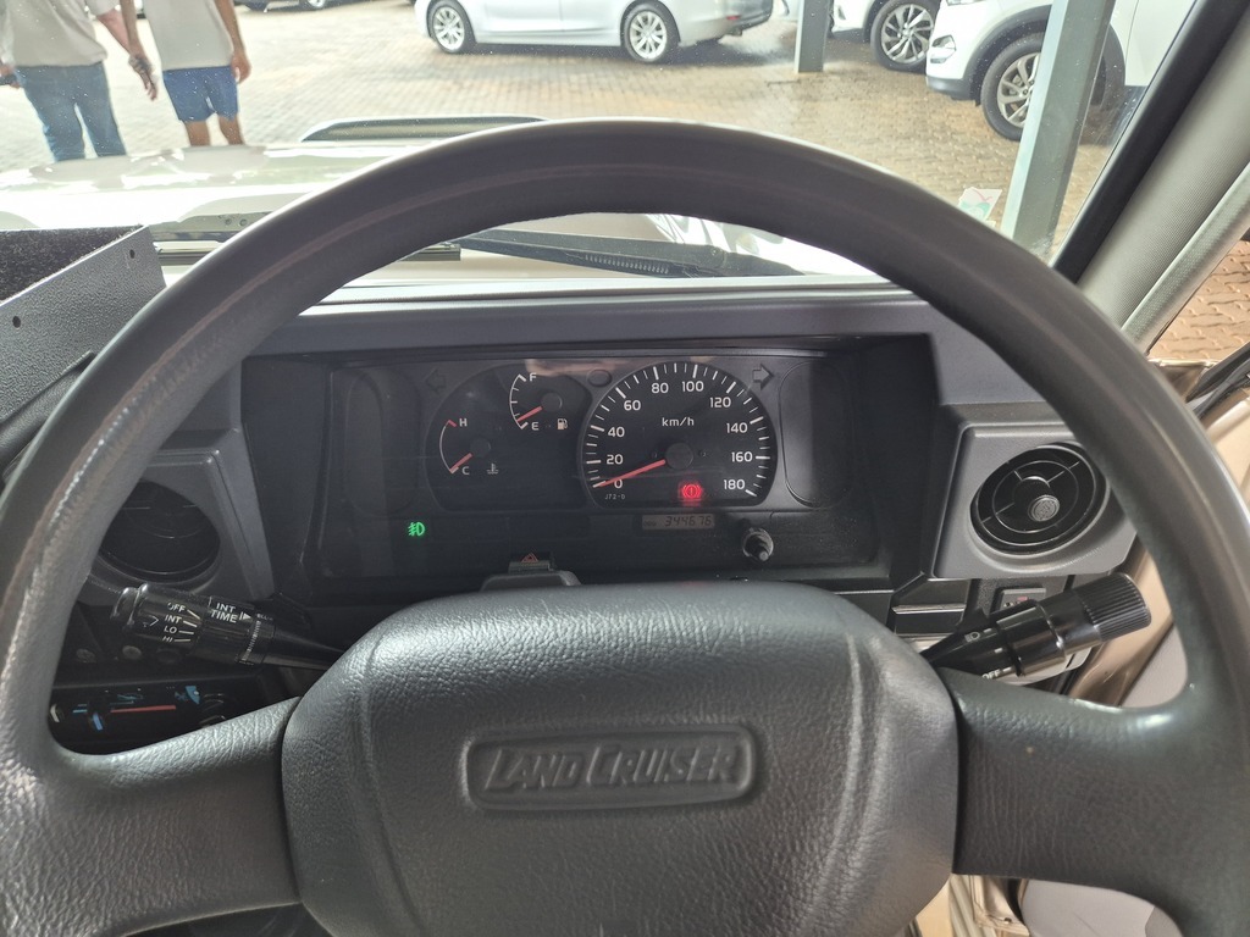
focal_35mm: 23
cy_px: 468
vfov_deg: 58.9
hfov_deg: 73.9
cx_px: 625
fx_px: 831
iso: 200
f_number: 1.8
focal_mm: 5.4
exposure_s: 1/100
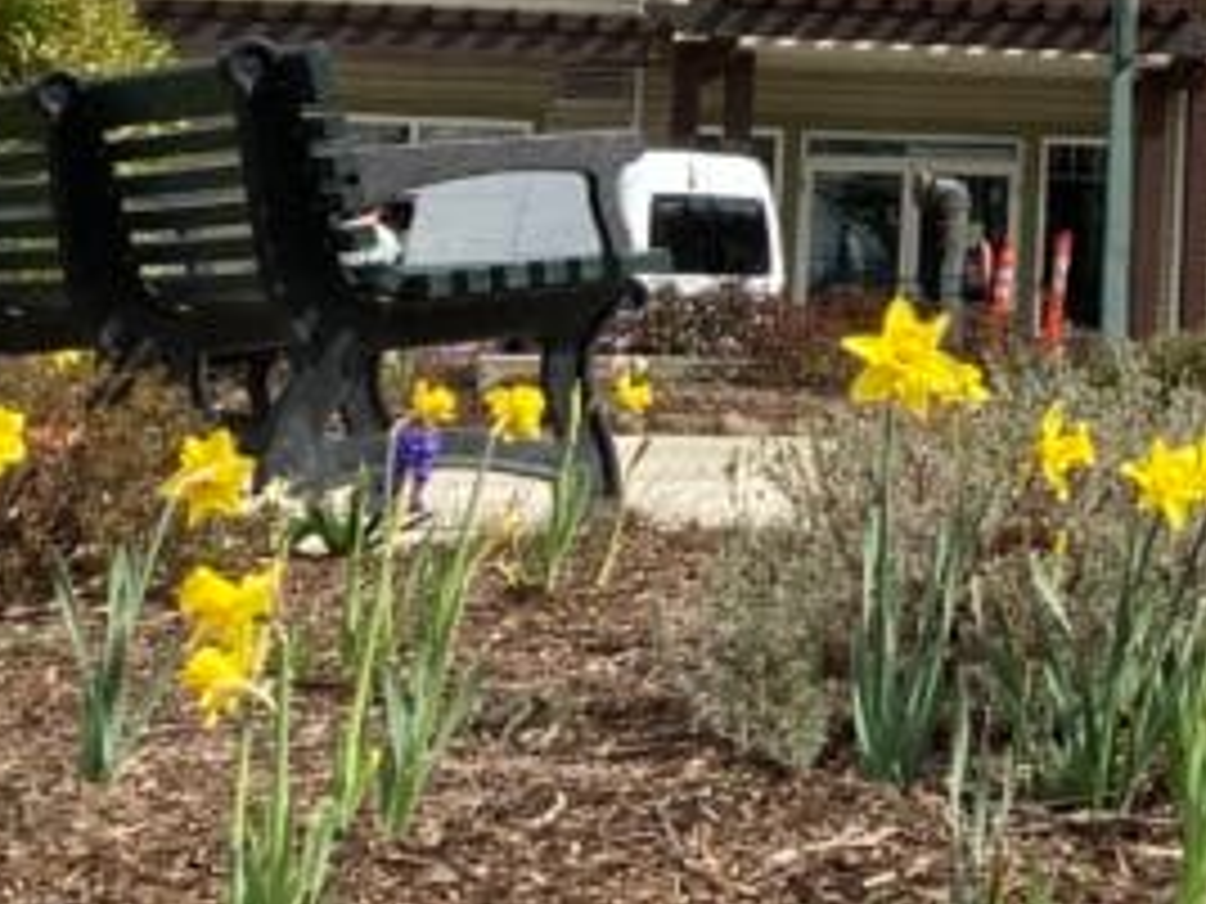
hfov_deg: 15.5
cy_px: -94
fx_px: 3728
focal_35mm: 107
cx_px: 2232
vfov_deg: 13.5
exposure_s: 1/1845
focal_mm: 3.99
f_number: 1.8
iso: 20
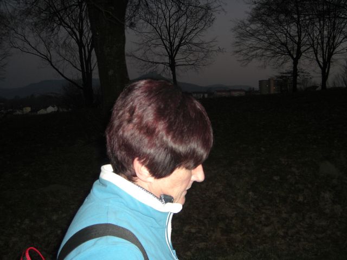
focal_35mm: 38
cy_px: 130
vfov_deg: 37.7
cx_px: 174
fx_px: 381
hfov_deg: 49.0
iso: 200
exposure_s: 1/60
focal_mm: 7.9
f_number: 2.8
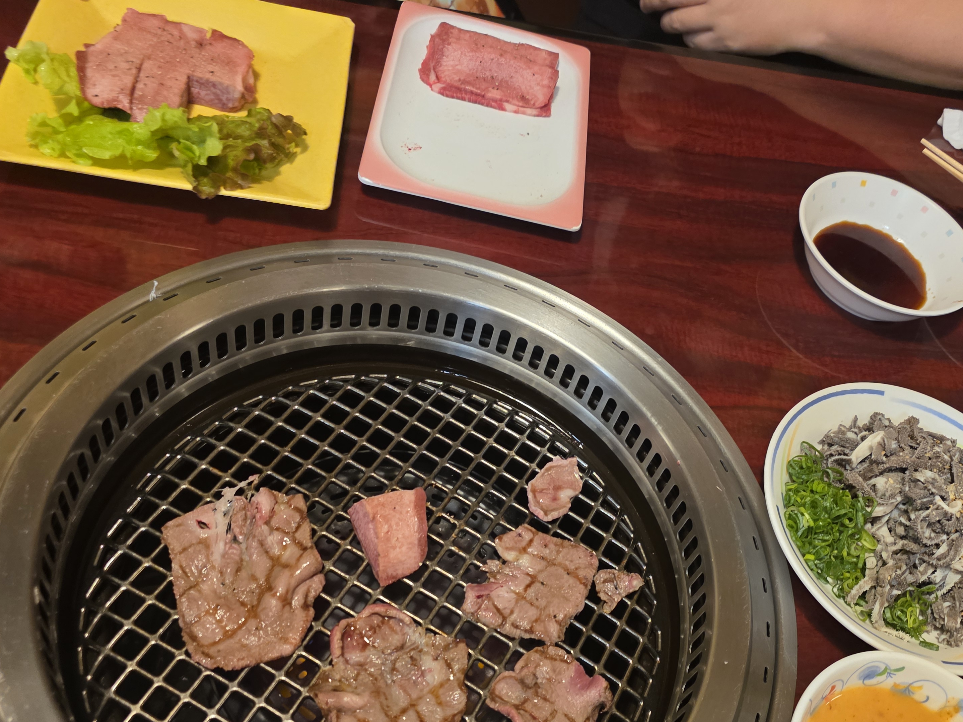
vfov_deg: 43.6
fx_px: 890
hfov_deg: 56.5
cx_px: 565
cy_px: 475
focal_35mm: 32
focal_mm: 6.3
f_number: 1.7
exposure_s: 1/120
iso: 400
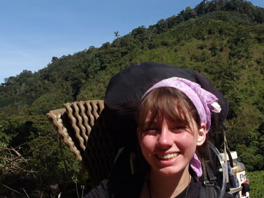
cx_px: 202
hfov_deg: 32.5
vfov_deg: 25.1
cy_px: 131
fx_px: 442
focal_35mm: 58
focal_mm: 4.9
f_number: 10.4
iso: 100
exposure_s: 1/136
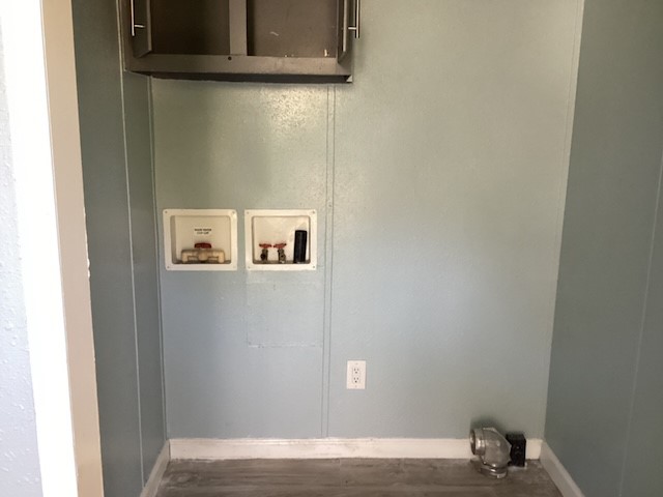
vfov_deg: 45.4
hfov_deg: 58.4
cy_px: 248
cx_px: 332
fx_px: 594
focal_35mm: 31
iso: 160
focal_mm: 3.3
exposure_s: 1/60
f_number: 2.4
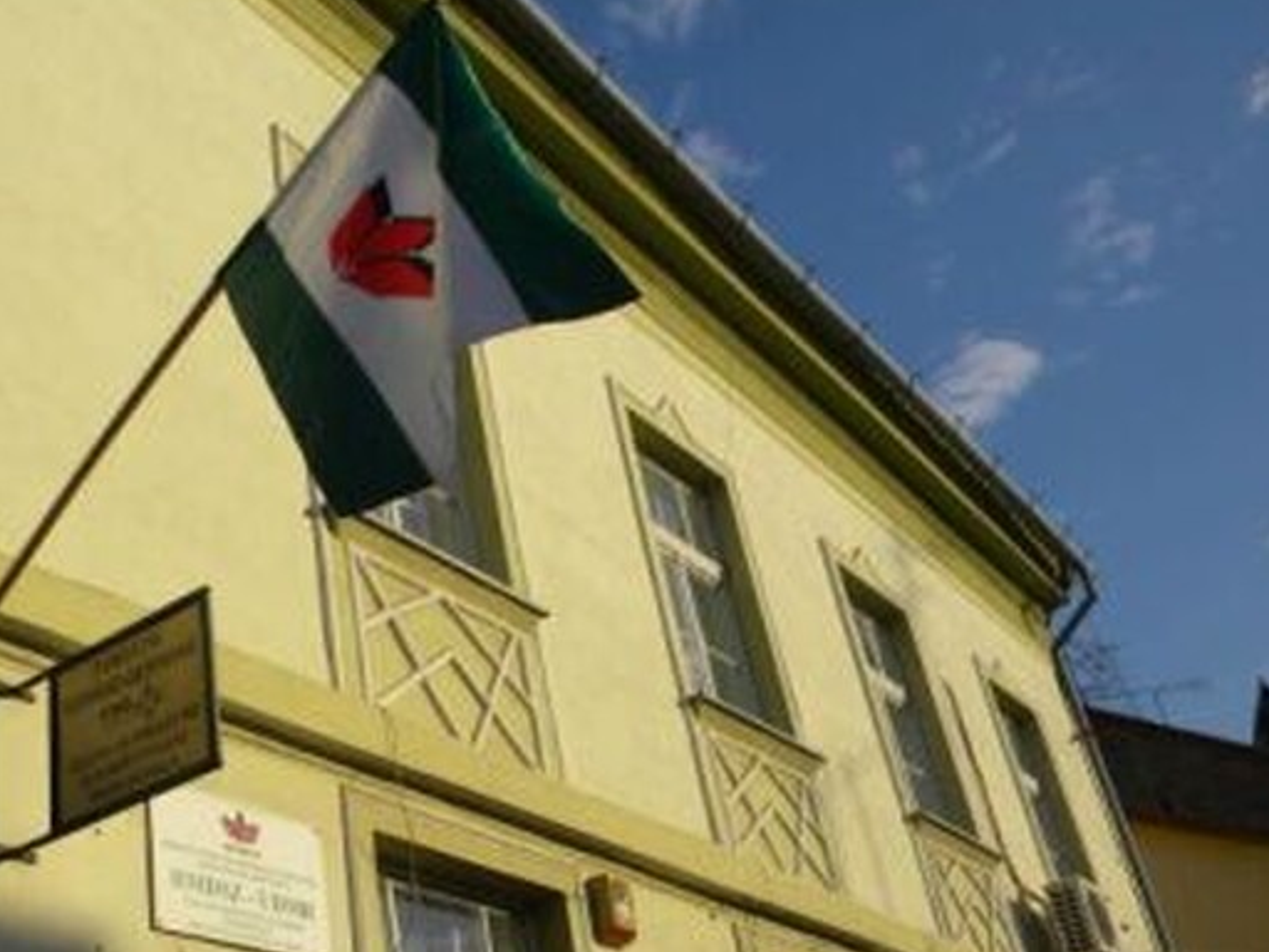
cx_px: 364
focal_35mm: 41
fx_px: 1503
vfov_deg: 34.8
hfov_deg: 44.7
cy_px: 646
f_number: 7
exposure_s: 1/382
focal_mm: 5
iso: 80
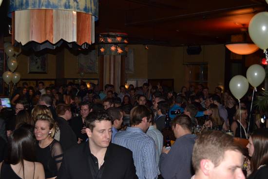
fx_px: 313
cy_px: 90
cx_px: 134
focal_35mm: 42
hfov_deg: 46.4
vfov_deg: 31.9
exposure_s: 1/4
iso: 400
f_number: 4.5
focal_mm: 28
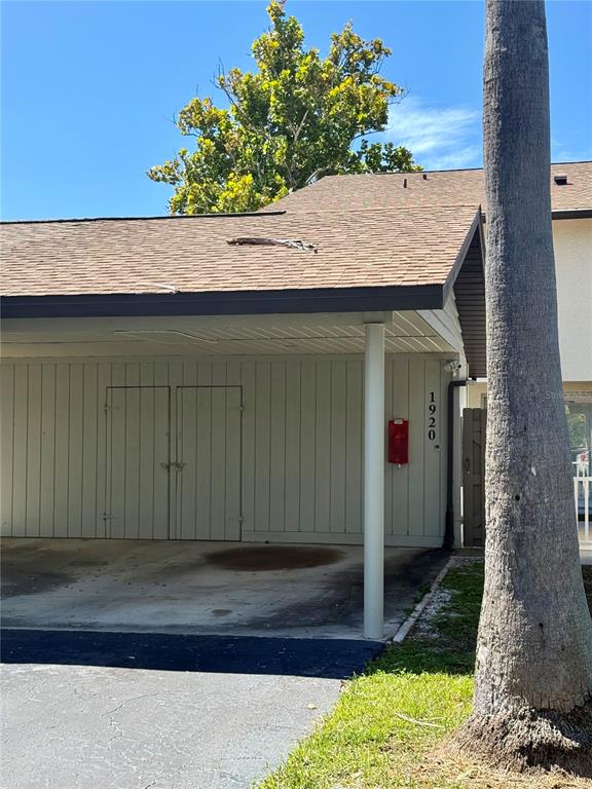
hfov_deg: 30.3
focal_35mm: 48
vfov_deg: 39.7
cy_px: 394
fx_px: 1095
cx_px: 296
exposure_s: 1/2494
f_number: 1.78
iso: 64
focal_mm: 6.76
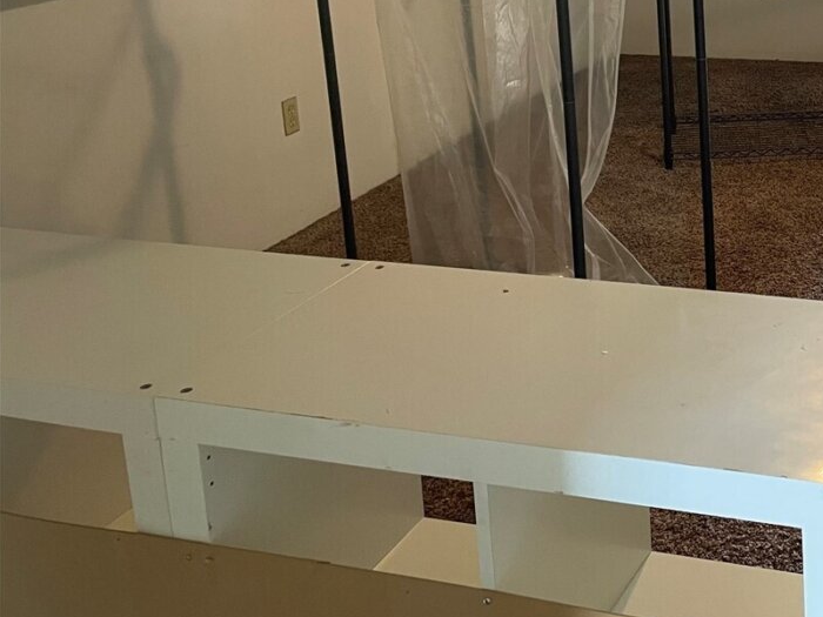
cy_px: 29
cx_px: 822
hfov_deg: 33.7
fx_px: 1236
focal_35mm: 52
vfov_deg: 26.8
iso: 200
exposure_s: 1/60
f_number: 1.6
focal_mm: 4.2
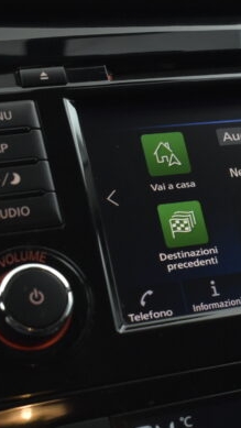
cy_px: 224
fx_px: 1056
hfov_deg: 12.8
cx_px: 251
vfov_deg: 22.9
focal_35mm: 93
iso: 1600
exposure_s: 1/100
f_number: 4.2
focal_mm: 30
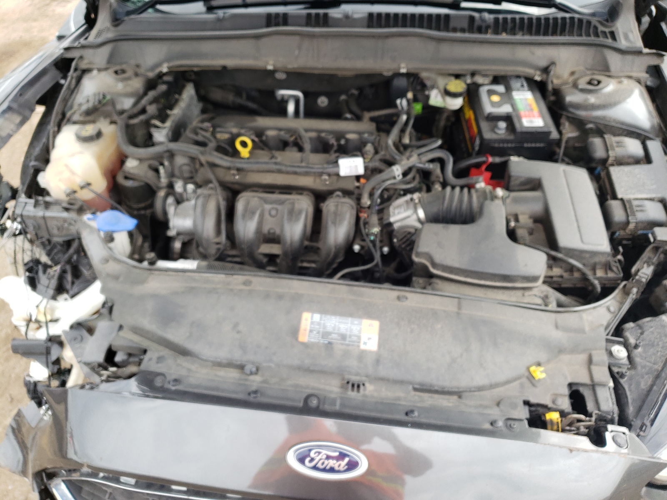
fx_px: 501
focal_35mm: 26
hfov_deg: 67.3
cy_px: 250
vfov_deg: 53.1
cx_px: 334
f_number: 1.5
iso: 50
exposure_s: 1/345
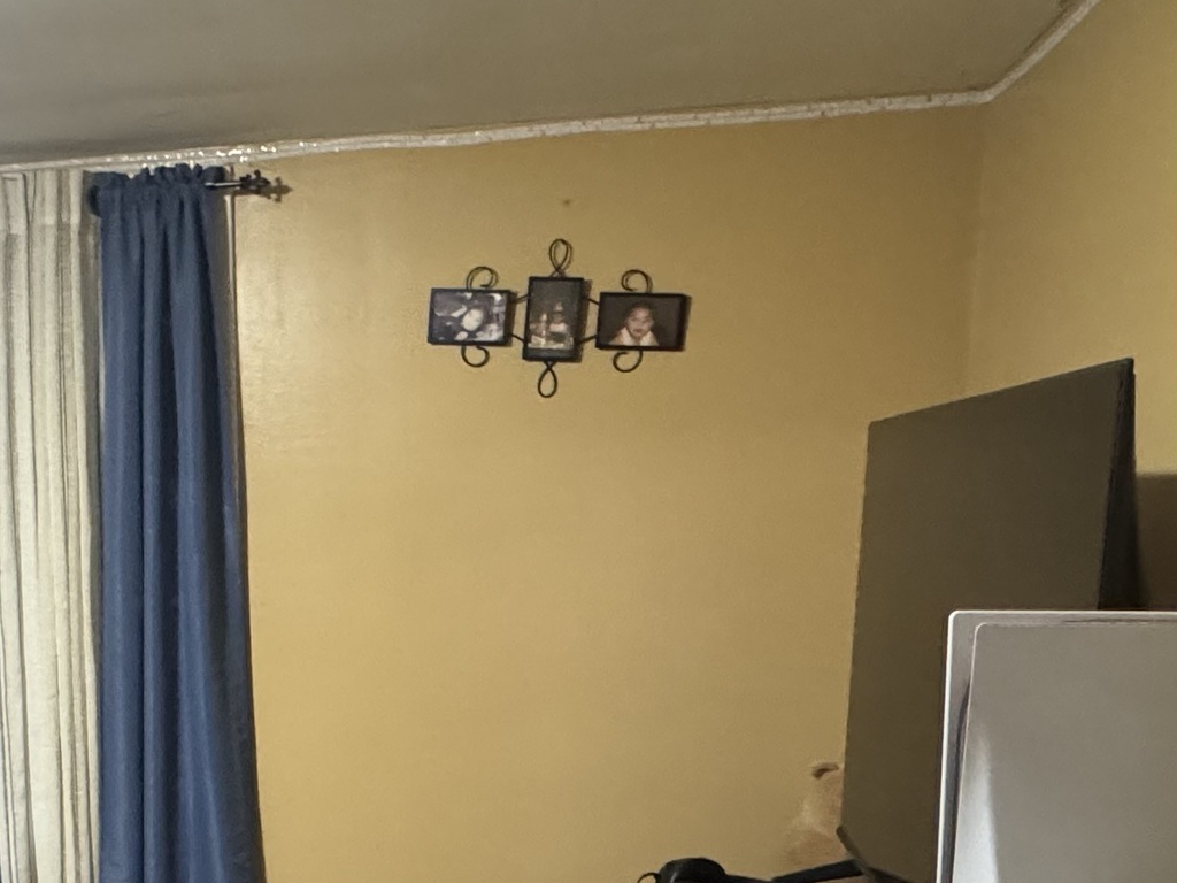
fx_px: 1428
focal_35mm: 42
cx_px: 223
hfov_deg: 42.6
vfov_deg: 33.2
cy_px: 730
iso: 1250
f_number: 2.2
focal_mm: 2.22
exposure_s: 1/60
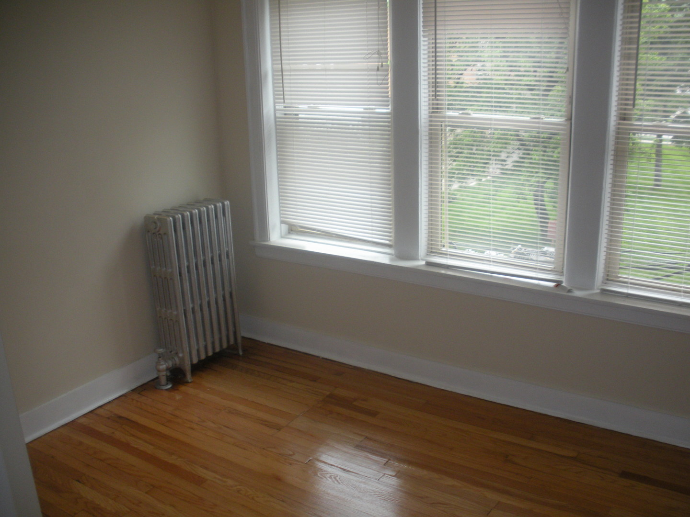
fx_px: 698
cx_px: 345
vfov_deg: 40.7
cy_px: 258
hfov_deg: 52.6
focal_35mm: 35
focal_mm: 6.3
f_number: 3.5
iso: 181
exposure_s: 1/63
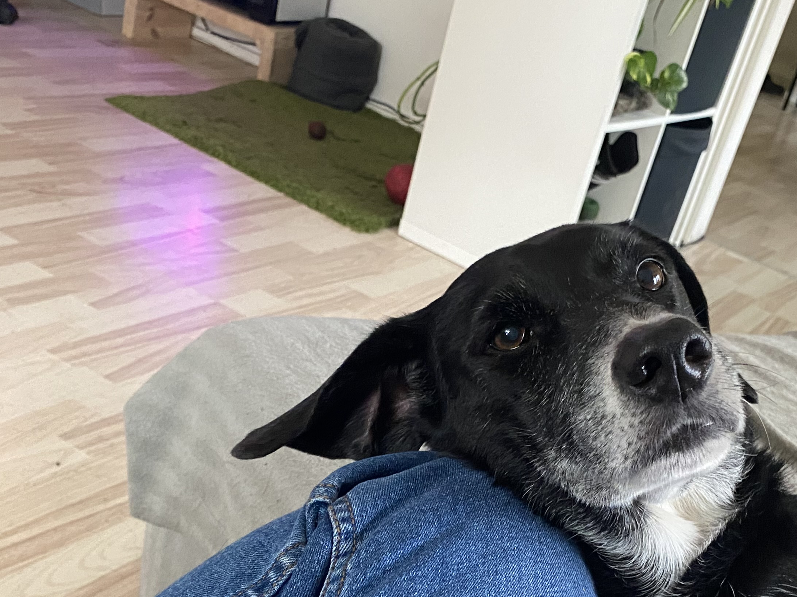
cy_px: 544
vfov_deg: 29.0
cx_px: 496
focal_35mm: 48
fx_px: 1105
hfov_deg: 39.4
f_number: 1.8
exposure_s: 1/60
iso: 500
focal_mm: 4.25
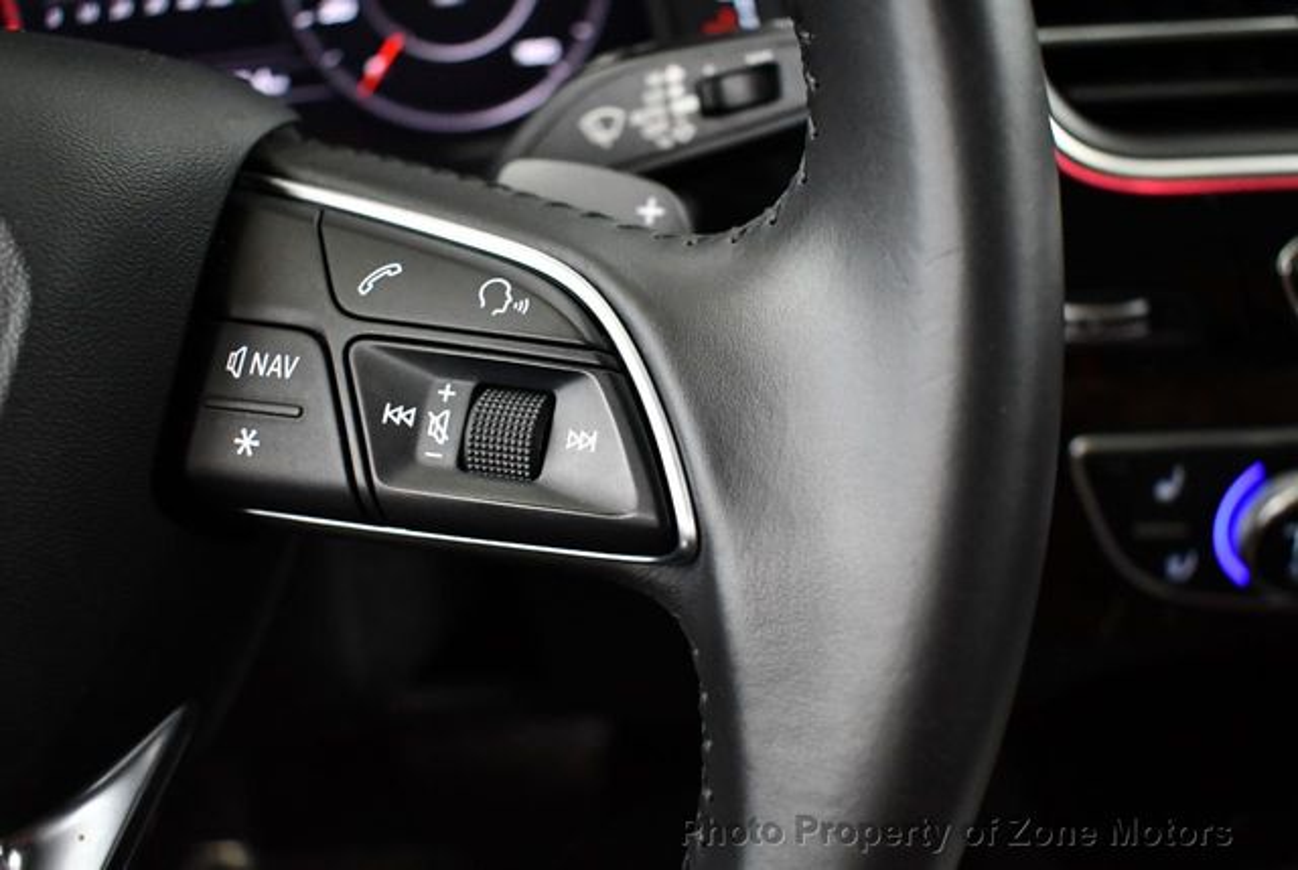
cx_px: 649
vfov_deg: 37.0
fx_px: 1300
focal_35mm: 36
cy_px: 435
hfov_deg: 53.1
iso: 3200
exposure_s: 1/125
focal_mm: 18
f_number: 3.5
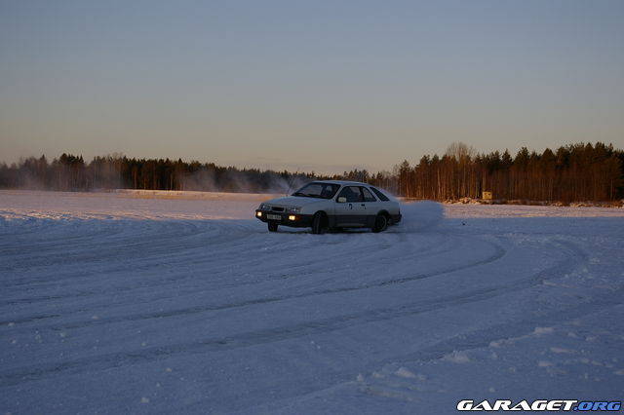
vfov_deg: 21.1
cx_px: 312
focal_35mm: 64
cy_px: 208
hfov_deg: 31.2
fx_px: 1117
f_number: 6.7
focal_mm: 43
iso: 200
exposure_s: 1/250
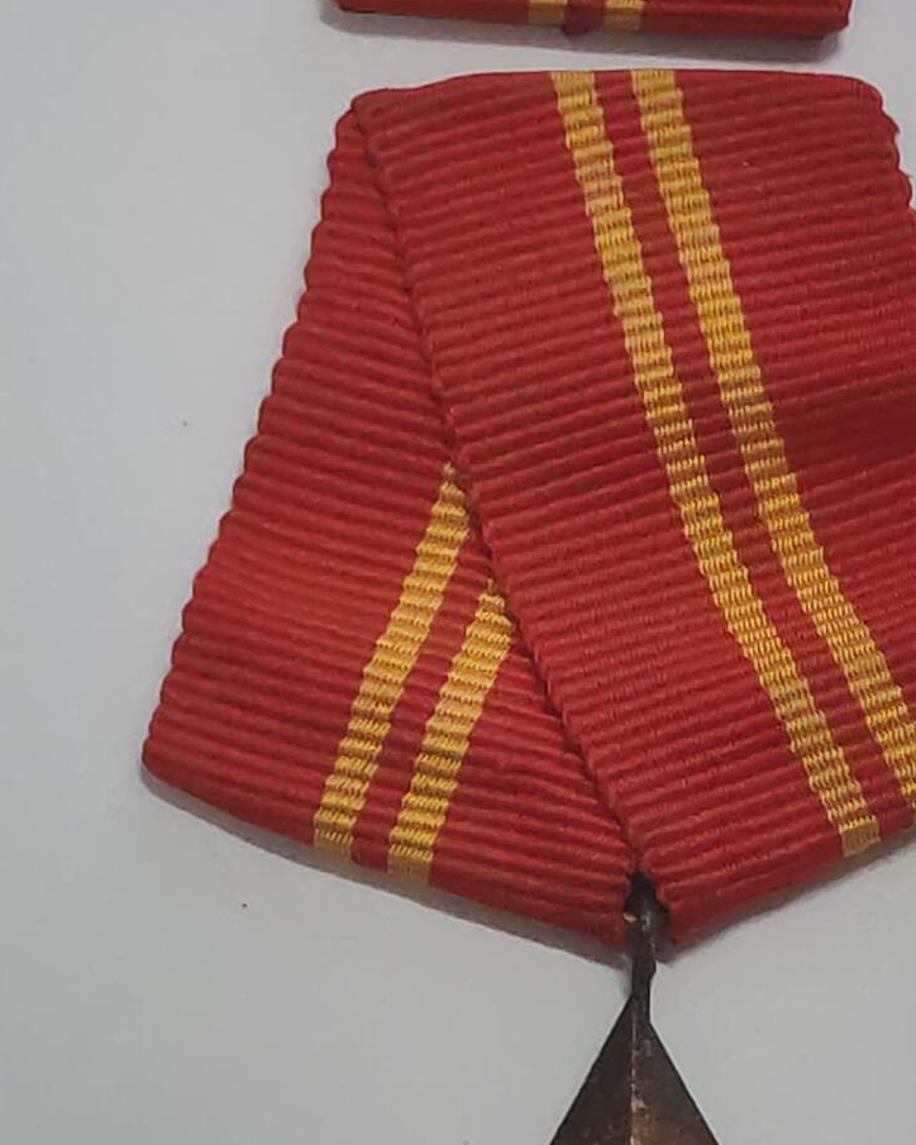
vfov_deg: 14.5
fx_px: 4473
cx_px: 607
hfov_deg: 11.7
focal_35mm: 132
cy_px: 897
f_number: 1.95
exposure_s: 1/50
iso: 640
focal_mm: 5.52
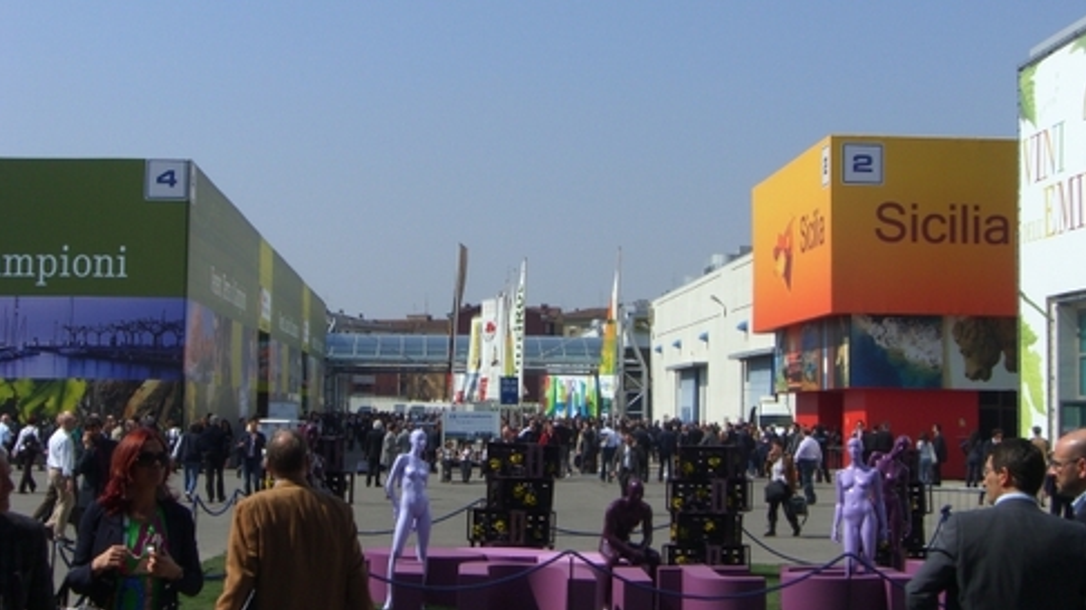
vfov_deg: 16.3
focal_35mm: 74
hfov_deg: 28.6
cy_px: 233
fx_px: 2130
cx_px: 550
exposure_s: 1/640
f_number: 5.8
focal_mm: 10.7
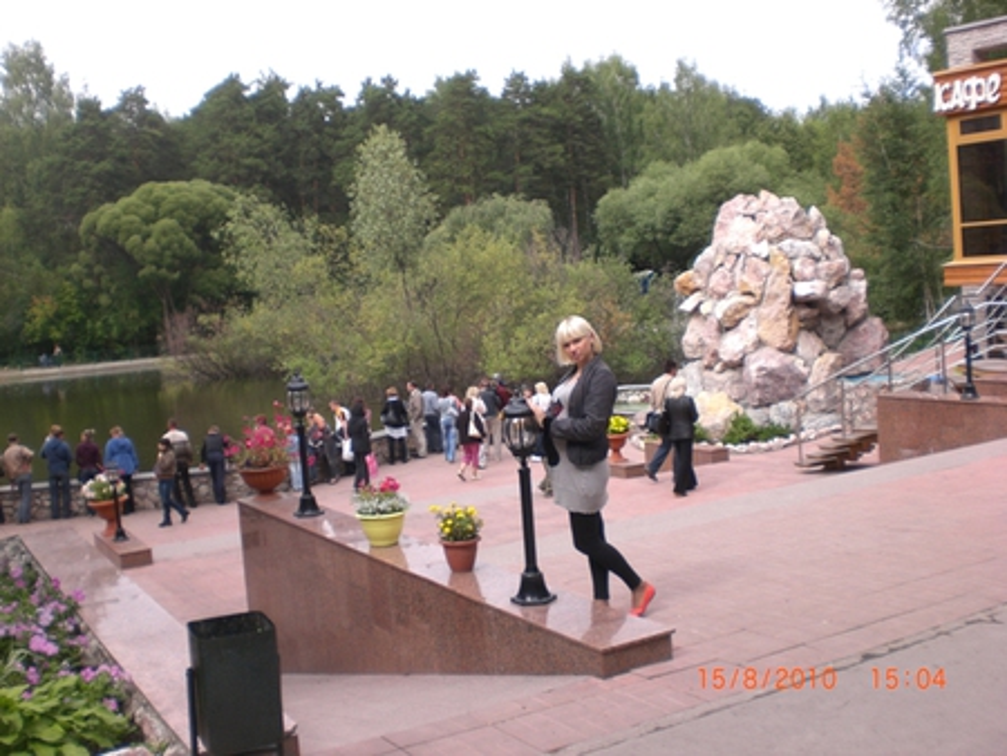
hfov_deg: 49.0
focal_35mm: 38
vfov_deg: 37.8
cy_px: 378
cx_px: 504
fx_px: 1106
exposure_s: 1/320
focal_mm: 6.3
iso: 50
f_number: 3.1
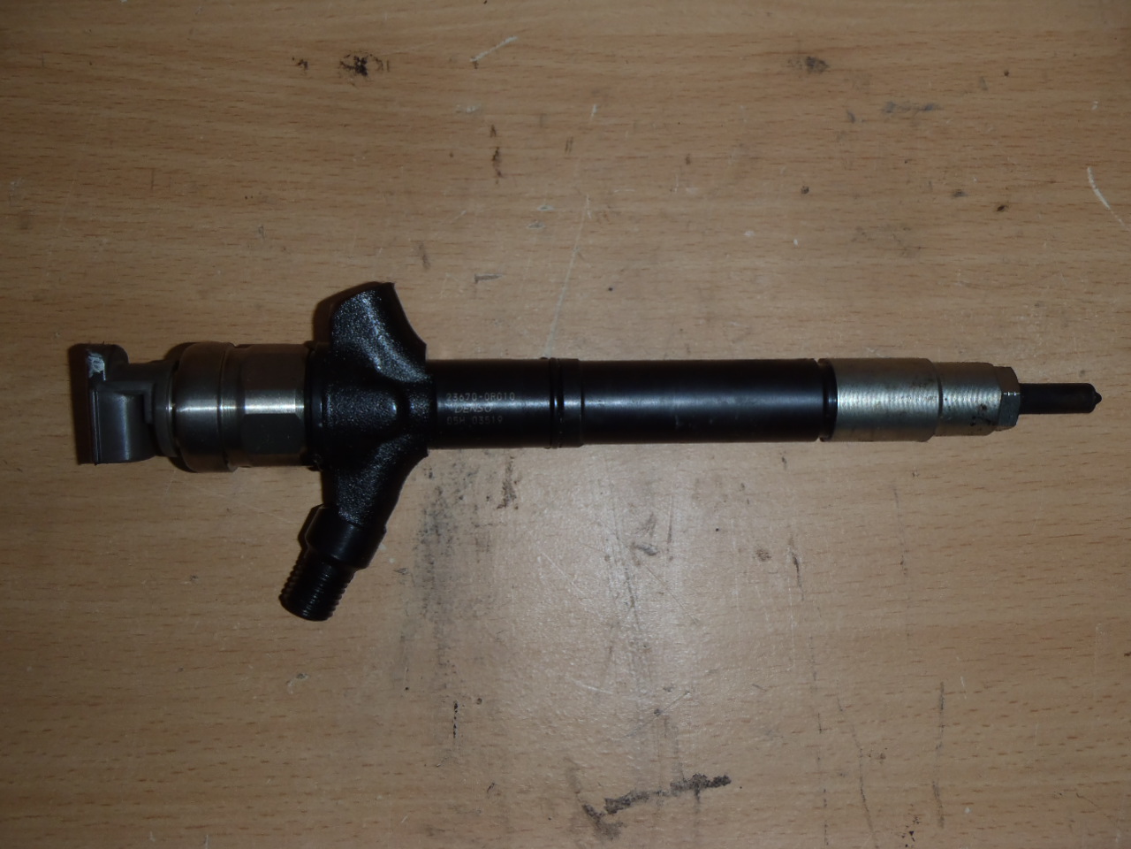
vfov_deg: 37.7
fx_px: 1242
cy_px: 424
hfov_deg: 49.0
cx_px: 566
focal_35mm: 38
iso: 100
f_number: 4.6
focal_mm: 6.83
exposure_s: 1/40
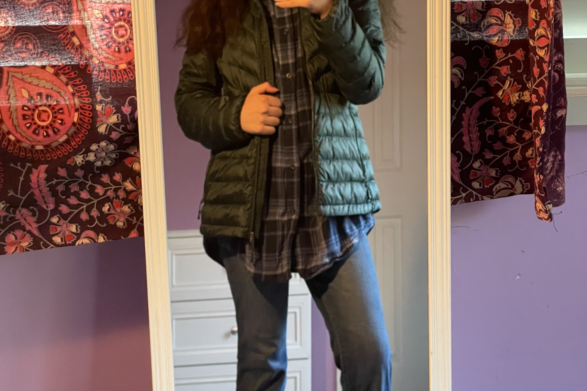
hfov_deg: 27.7
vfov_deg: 18.7
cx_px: 291
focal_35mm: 73
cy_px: 205
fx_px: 1190
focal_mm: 6
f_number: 2
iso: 640
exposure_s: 1/60
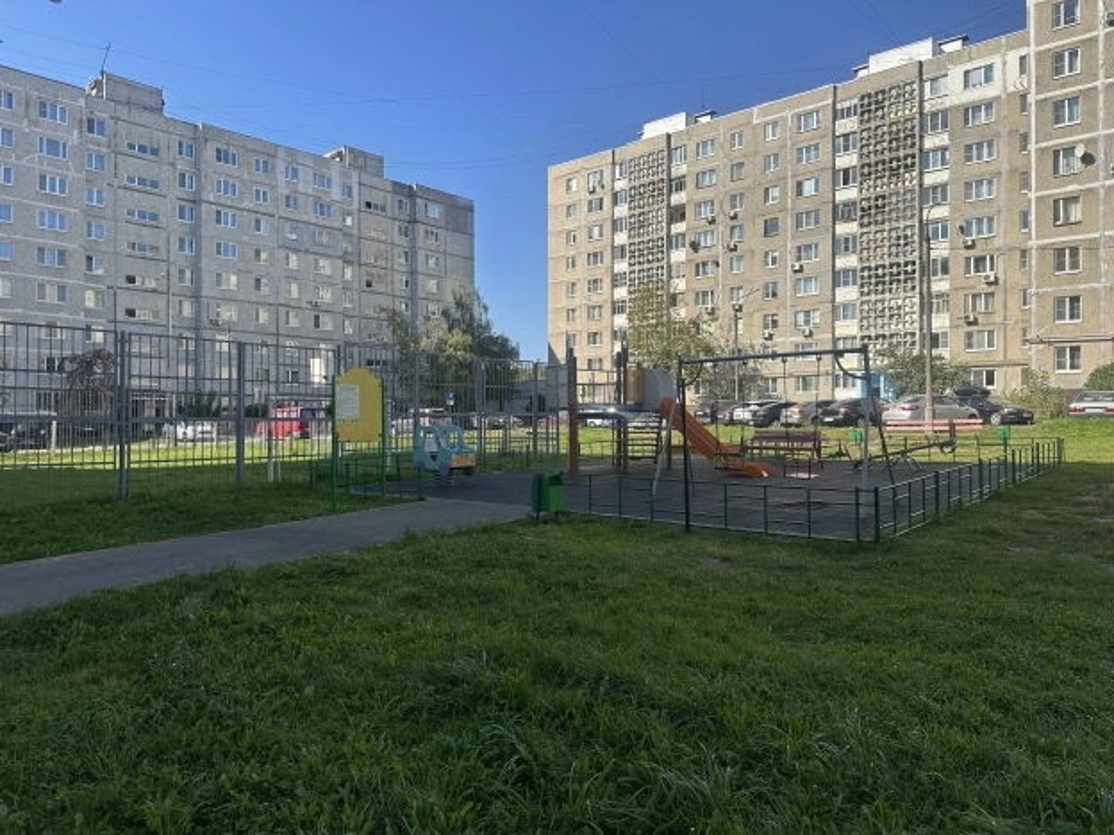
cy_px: 418
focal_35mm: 24
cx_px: 557
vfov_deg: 56.8
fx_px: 772
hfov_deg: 71.6
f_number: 1.78
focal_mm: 6.86
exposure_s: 1/3247
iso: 80
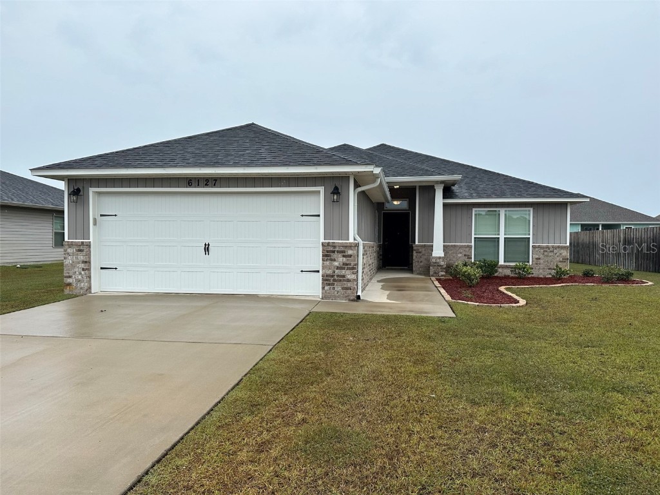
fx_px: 458
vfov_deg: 56.8
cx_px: 330
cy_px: 248
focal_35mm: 24
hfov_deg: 71.6
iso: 80
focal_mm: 6.86
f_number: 1.78
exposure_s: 1/2028
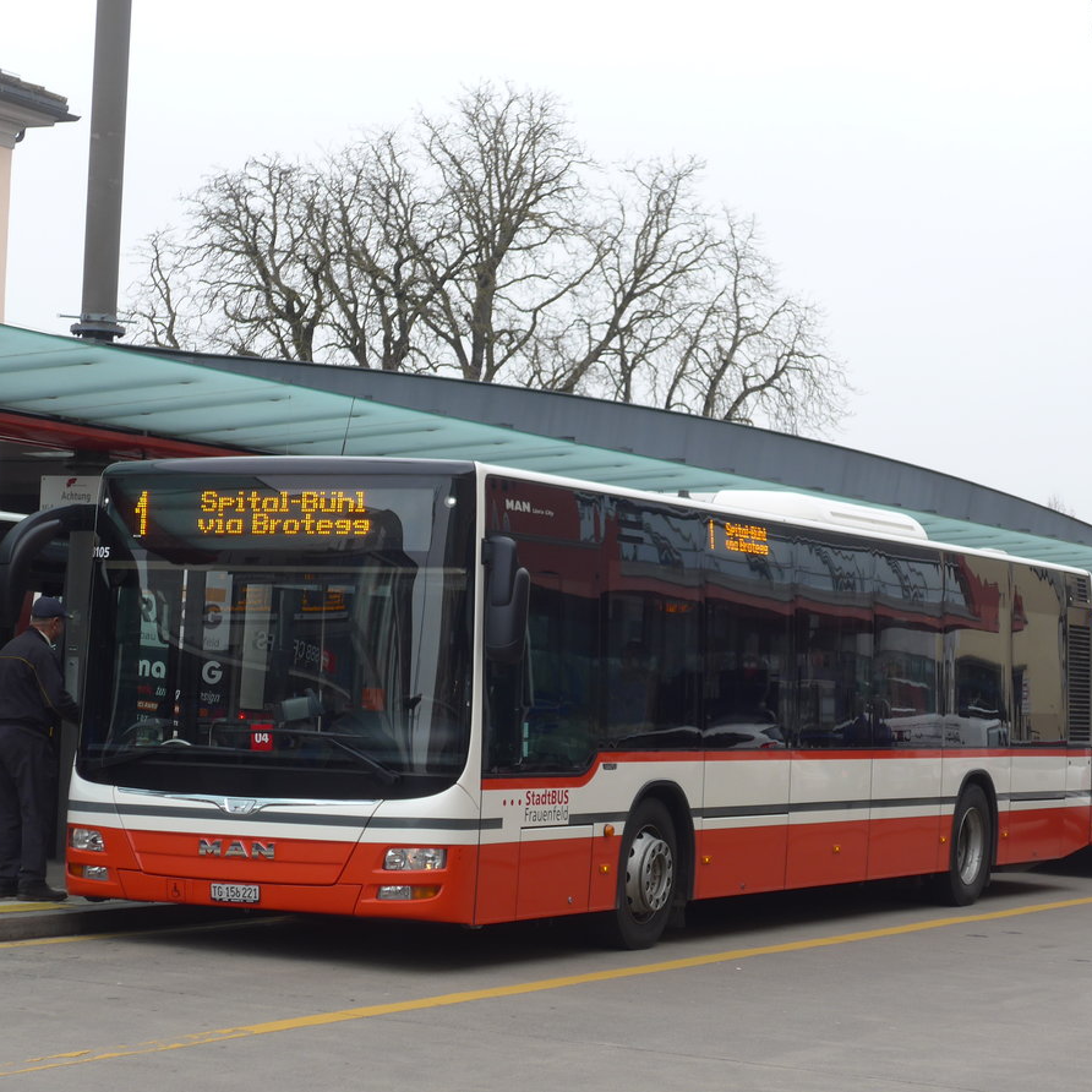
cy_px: 545
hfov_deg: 19.7
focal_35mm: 88
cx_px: 597
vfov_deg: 19.7
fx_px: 3141
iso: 80
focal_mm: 15
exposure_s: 1/160
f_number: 4.2
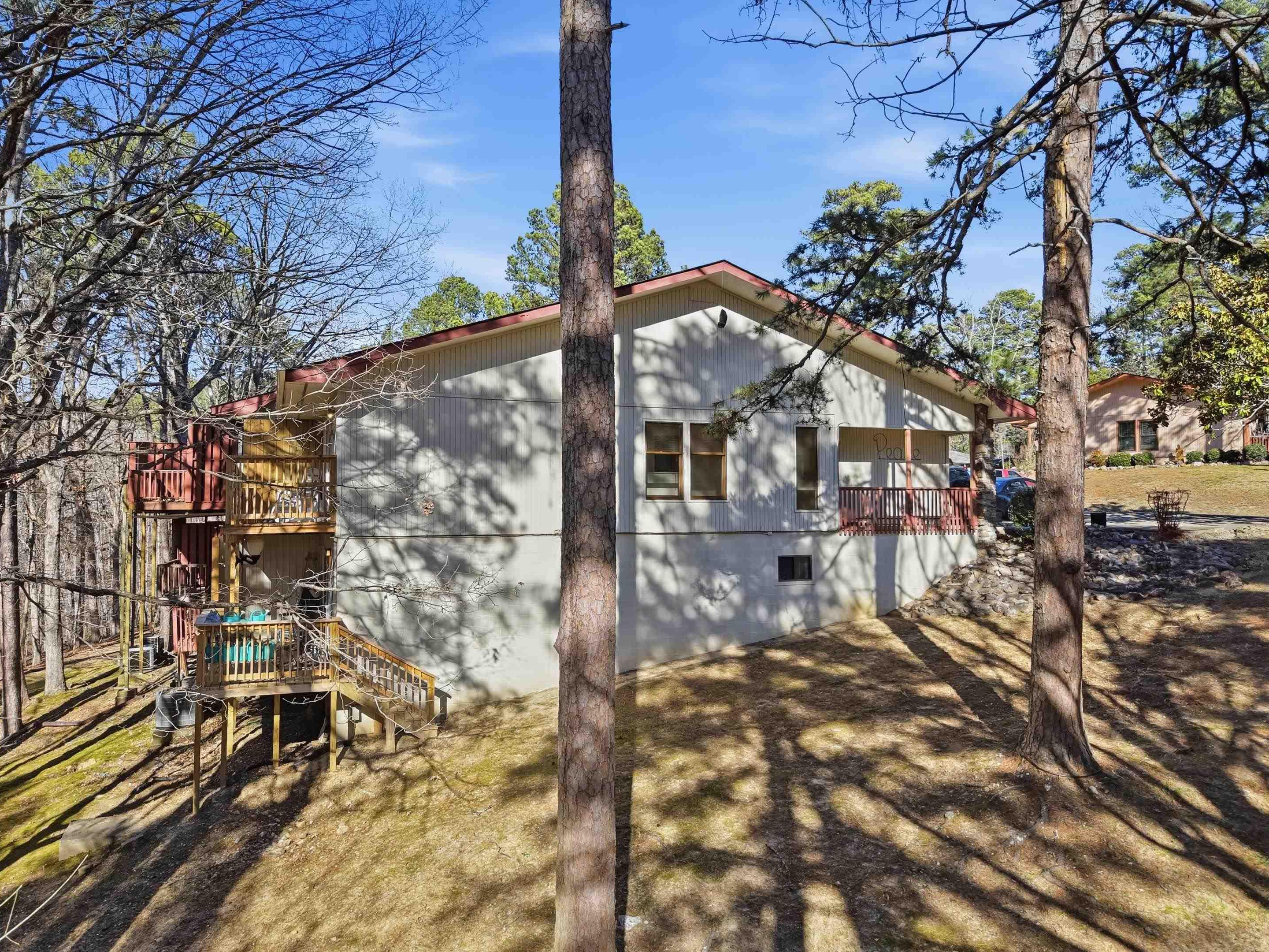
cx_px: 627
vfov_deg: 54.9
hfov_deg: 69.4
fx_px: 916
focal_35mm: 25
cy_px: 482
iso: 260
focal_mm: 8.7
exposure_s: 1/4000
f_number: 1.8
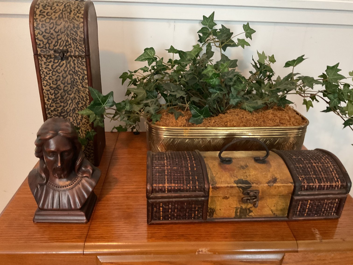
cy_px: 132
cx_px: 176
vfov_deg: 48.2
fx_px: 296
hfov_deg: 61.7
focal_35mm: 29
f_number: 1.8
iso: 320
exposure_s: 1/30
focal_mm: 3
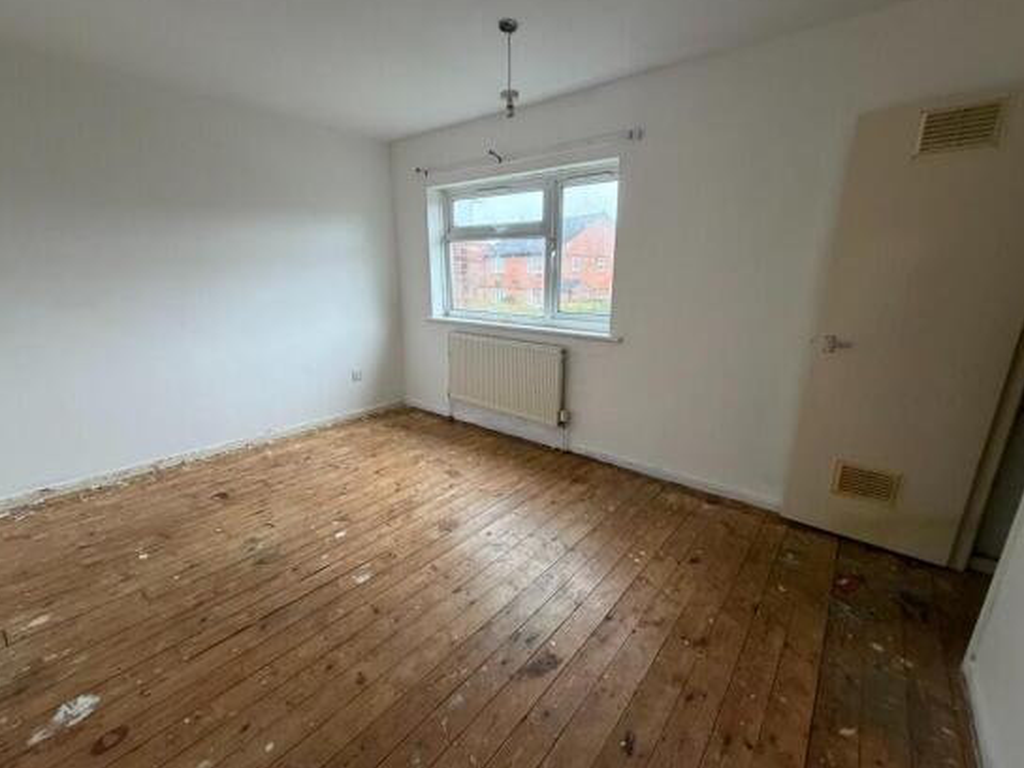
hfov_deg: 98.1
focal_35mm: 15
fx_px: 444
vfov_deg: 81.7
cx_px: 534
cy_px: 398
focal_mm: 2.22
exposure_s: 1/60
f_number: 2.2
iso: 320
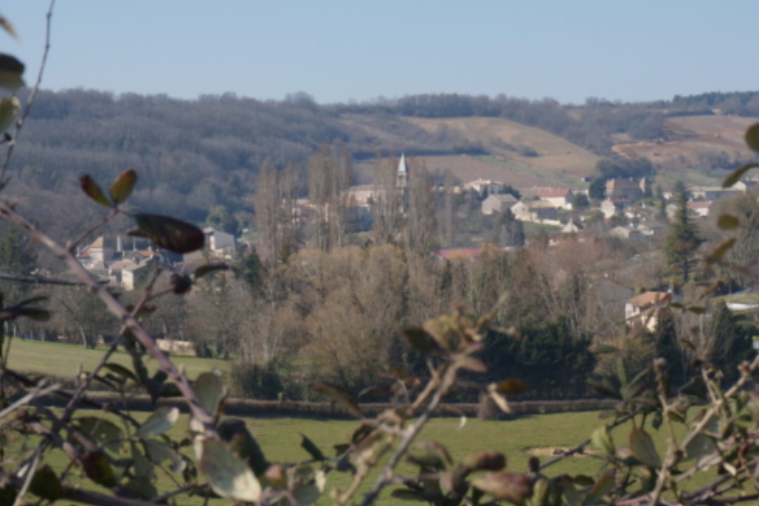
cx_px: 467
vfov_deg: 14.0
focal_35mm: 98
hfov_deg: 20.8
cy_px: 291
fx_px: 2066
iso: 200
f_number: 11
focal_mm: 50
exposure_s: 1/250
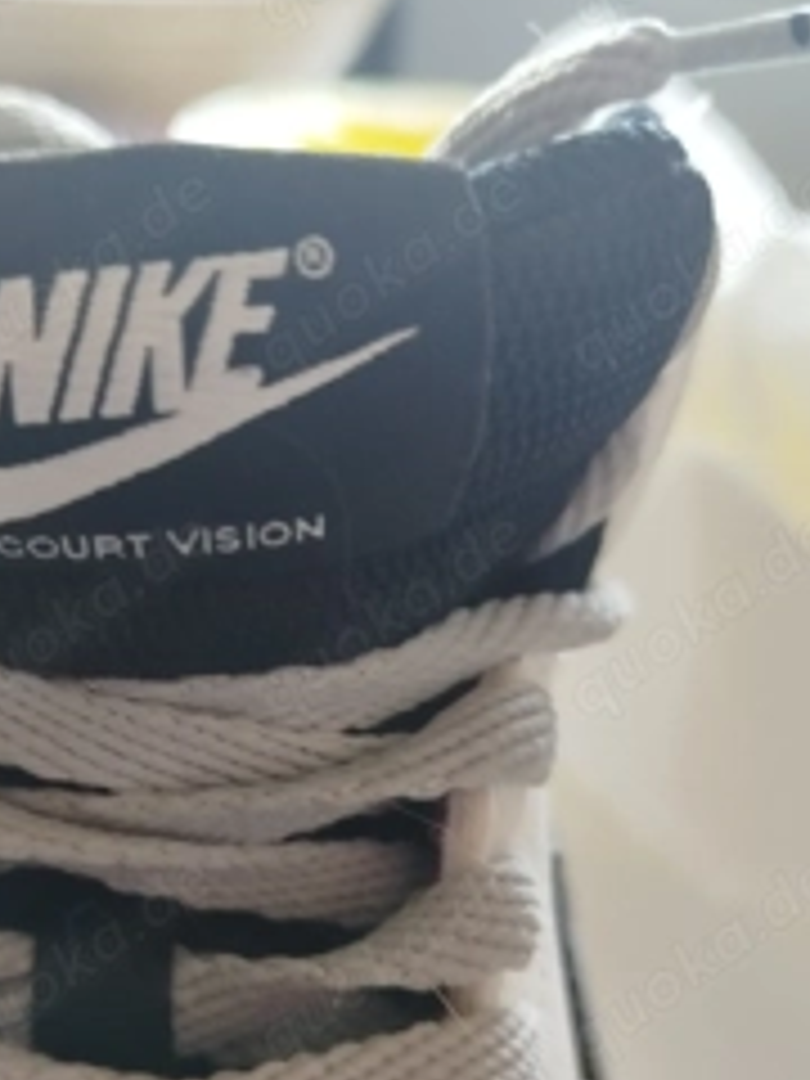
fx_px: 1248
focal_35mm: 40
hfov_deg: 35.5
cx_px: 243
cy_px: 684
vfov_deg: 46.3
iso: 320
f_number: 1.7
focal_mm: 5.31
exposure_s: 1/33
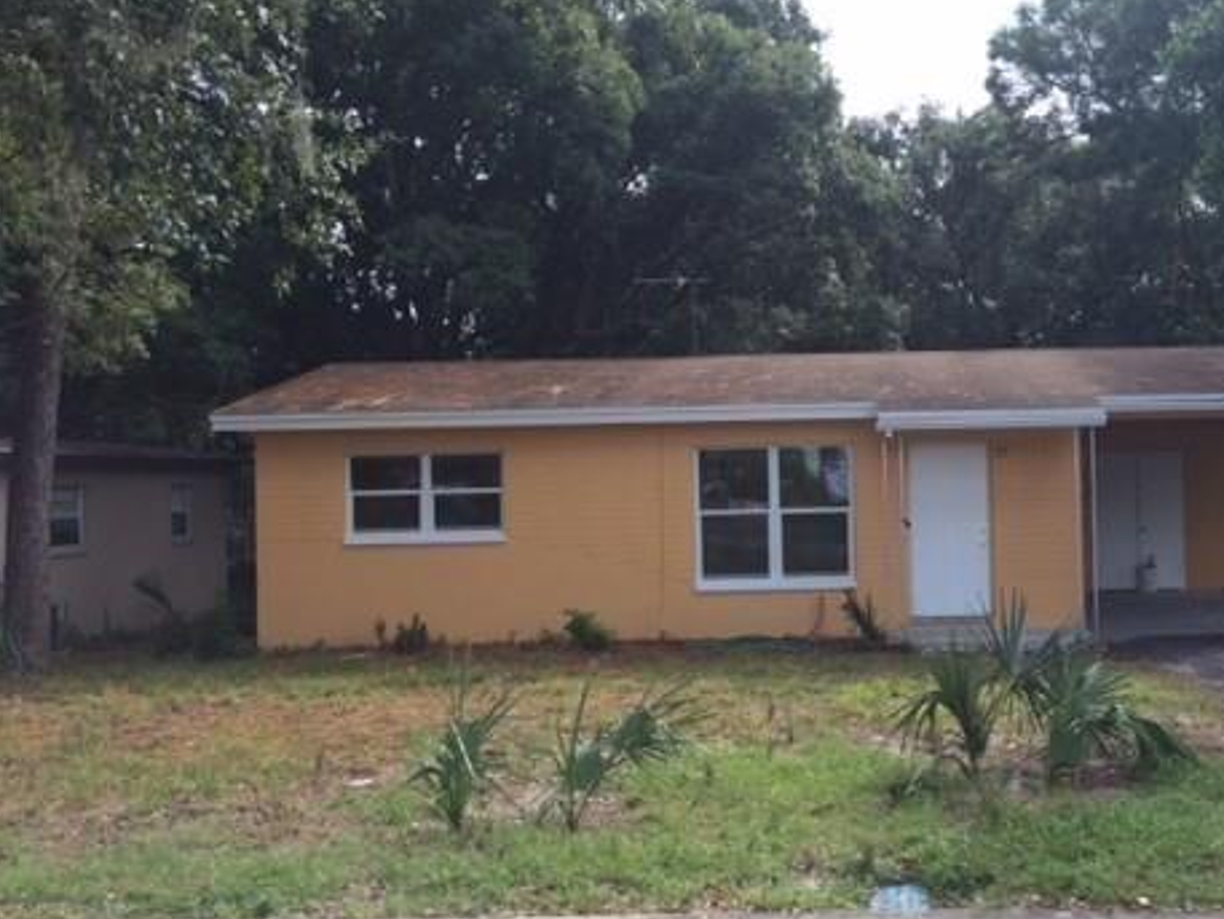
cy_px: 458
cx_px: 814
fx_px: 1485
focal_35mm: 42
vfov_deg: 34.4
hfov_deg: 44.1
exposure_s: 1/733
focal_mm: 4.12
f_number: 2.2
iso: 32
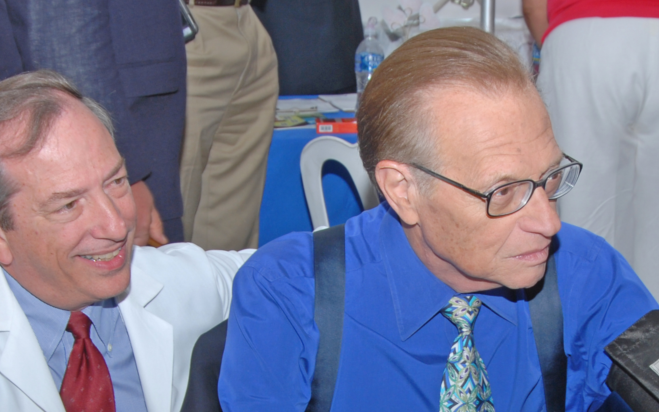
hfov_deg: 23.8
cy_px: 422
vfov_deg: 14.7
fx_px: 1563
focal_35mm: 87
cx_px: 373
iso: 100
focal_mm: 24
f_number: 8
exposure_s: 1/100
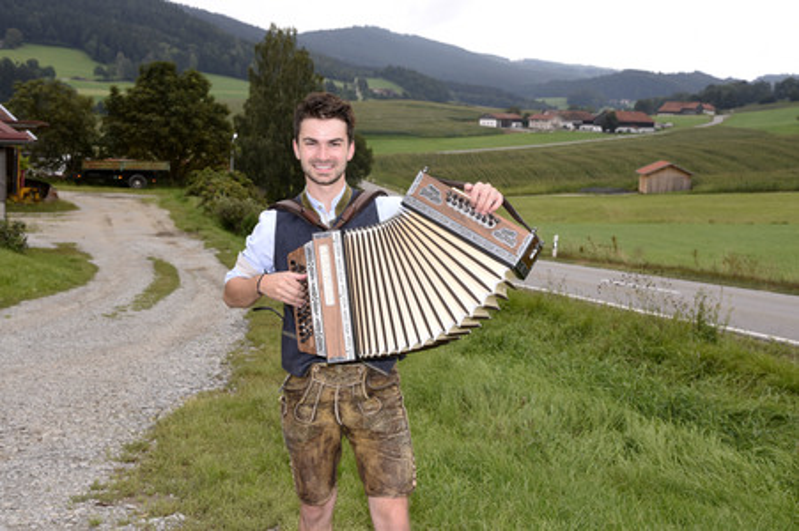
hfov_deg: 36.3
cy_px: 266
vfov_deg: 24.6
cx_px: 400
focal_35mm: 55
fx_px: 1220
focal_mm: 55
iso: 320
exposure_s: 1/160
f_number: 9
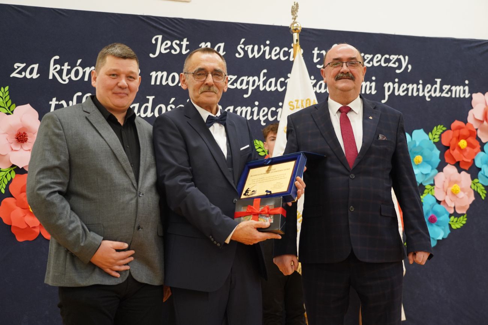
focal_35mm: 51
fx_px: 691
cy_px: 162
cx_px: 244
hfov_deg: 38.9
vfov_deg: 26.5
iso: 1600
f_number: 4
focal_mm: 51
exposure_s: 1/125
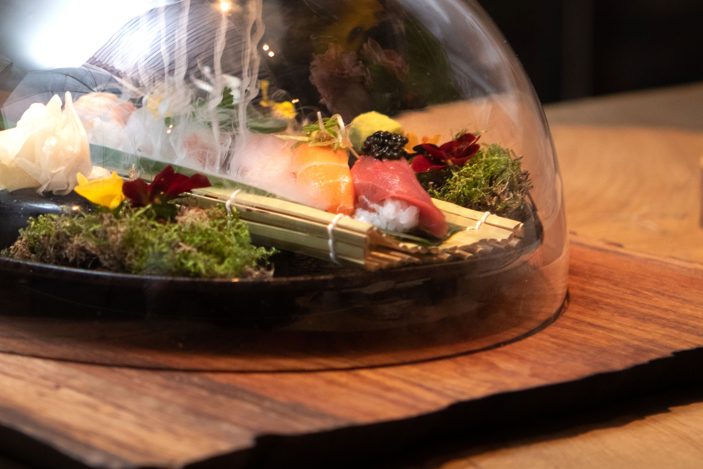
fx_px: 3007
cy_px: -112
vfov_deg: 8.8
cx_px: 206
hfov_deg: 13.3
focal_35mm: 154
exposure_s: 1/80
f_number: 4
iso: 800
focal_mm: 60
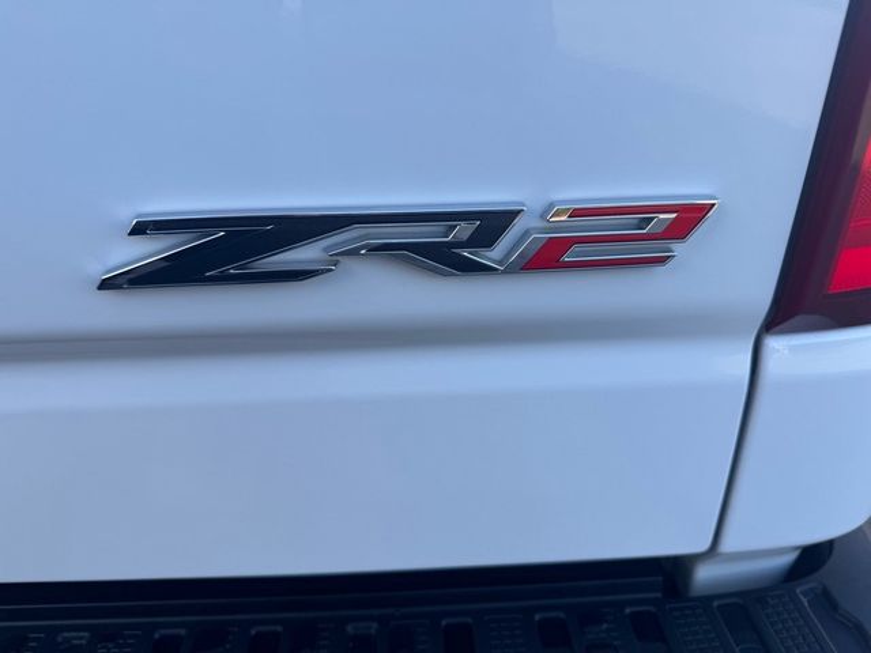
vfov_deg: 56.8
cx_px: 436
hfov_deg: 71.6
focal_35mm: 24
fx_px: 604
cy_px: 326
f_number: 1.78
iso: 80
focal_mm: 6.76
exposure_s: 1/747
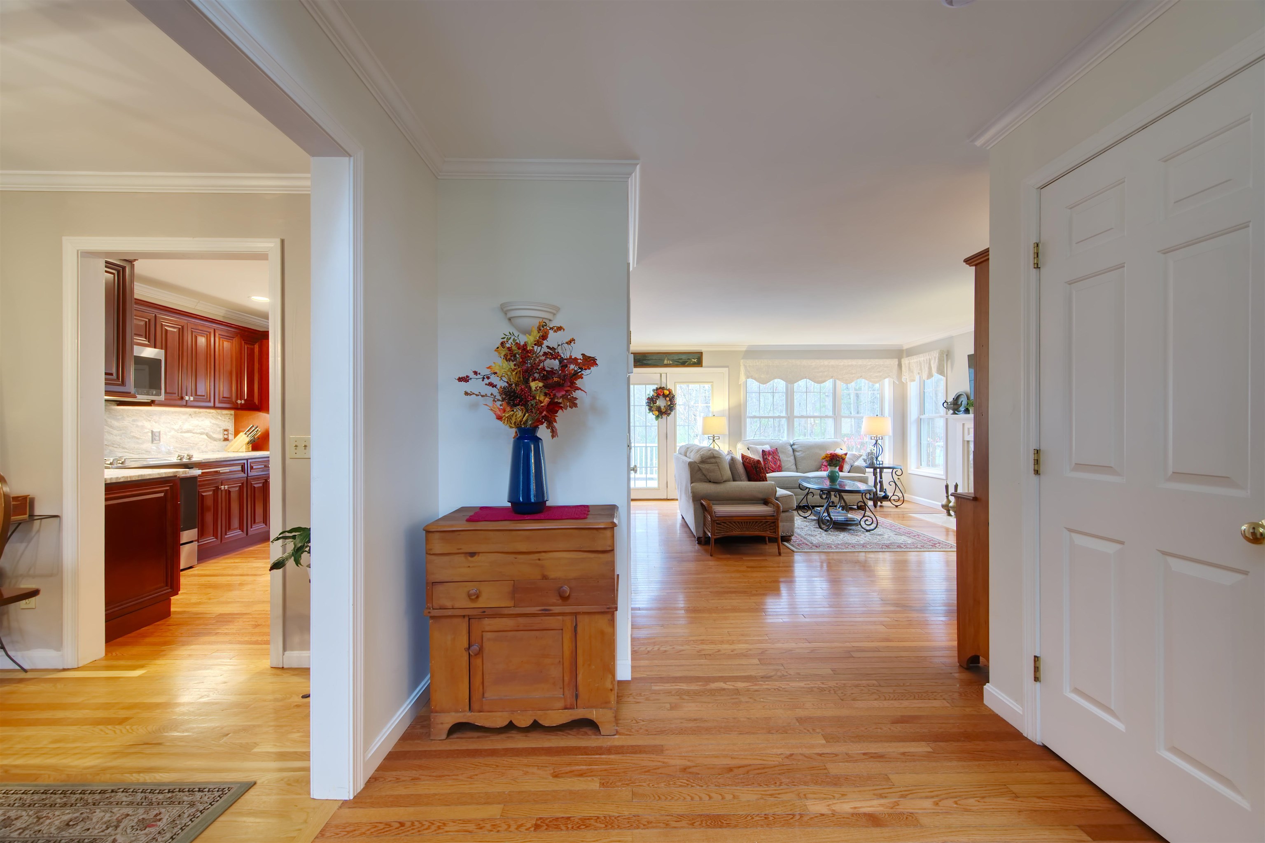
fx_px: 492
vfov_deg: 81.2
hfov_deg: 104.3
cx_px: 632
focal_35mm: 14
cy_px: 422
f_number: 7.1
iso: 250
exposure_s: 1/2.5
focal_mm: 14
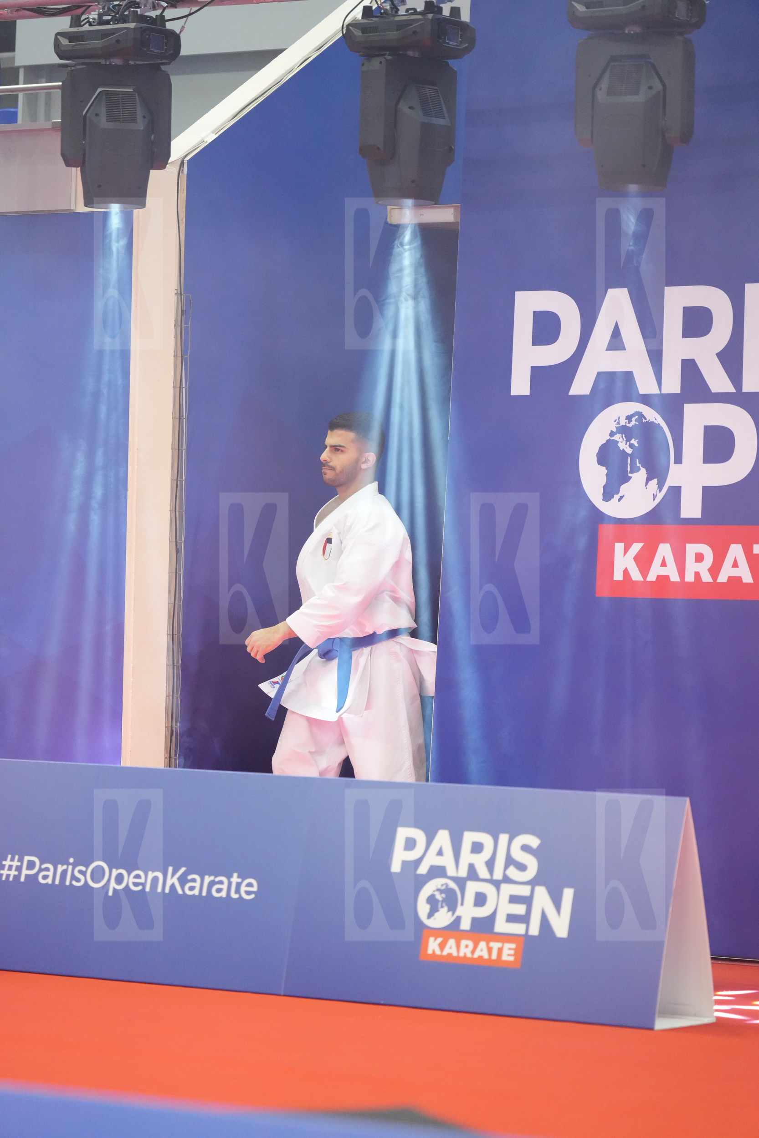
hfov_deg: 9.8
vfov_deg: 14.7
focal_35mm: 140
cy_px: 569
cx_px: 380
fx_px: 4428
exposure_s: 1/500
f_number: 2.8
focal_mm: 140
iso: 5000
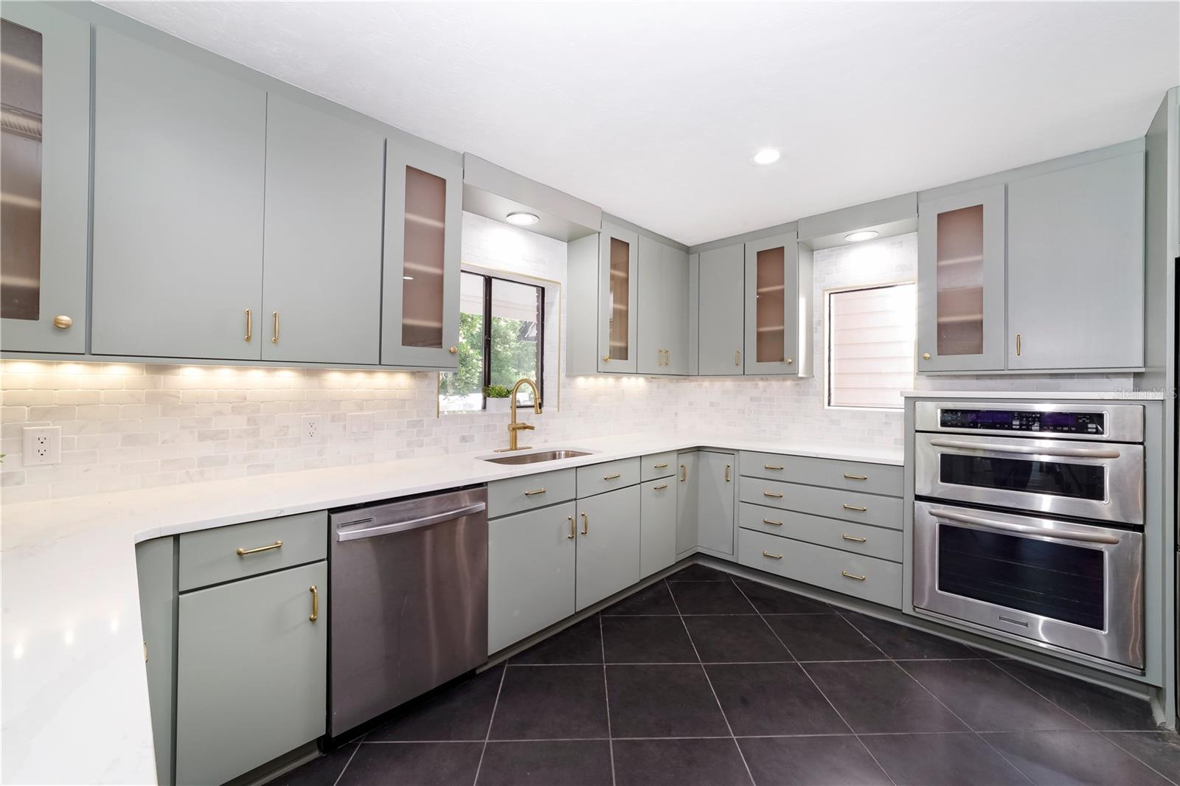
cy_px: 393
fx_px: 492
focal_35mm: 15
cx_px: 590
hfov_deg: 100.4
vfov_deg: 77.3
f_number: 13
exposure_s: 1/5
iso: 400
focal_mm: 15
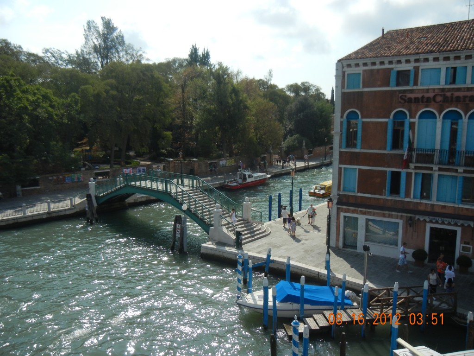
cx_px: 237
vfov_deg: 46.8
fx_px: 411
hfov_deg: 60.0
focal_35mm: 30
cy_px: 178
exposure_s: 1/545
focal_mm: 5.4
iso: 160
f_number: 7
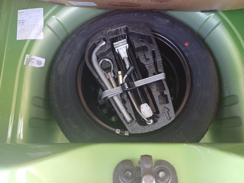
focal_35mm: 25
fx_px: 176
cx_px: 122
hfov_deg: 69.4
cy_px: 92
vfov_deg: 54.9
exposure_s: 1/50
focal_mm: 4.65
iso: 160
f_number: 1.8
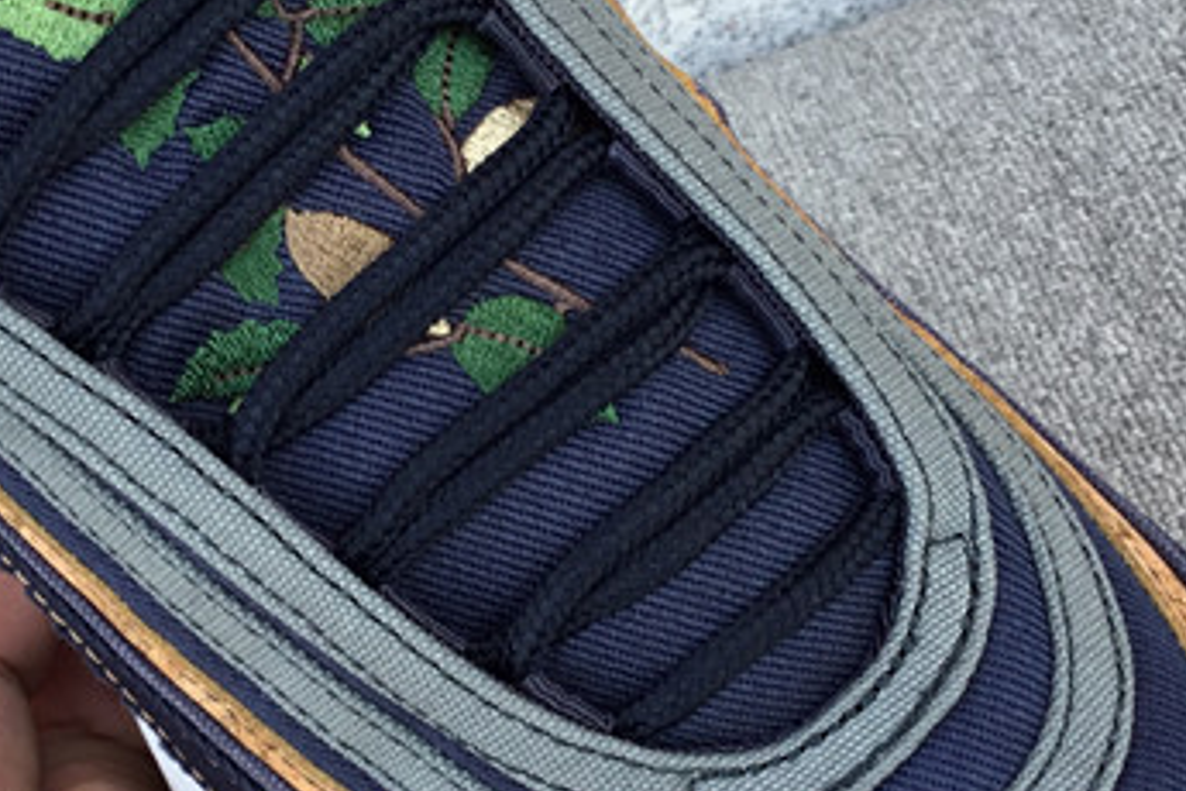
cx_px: 450
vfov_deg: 16.3
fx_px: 2767
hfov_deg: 24.1
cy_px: 353
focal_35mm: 84
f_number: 2.4
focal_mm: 3.3
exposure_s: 1/101
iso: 25
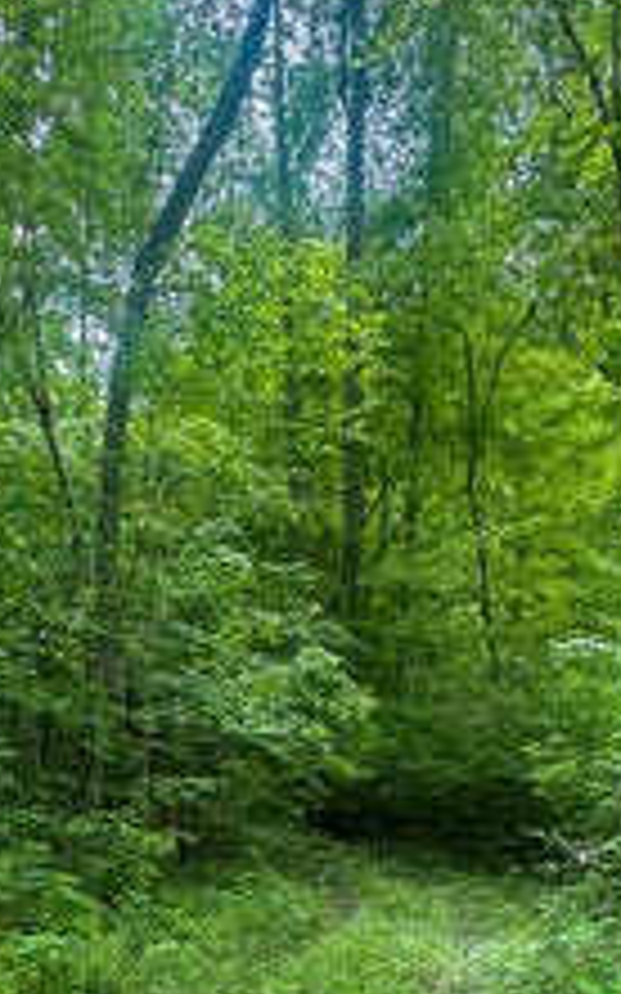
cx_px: 216
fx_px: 1165
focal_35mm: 43
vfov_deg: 38.4
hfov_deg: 29.7
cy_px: 1088
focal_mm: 2.22
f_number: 2.2
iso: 40
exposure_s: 1/170
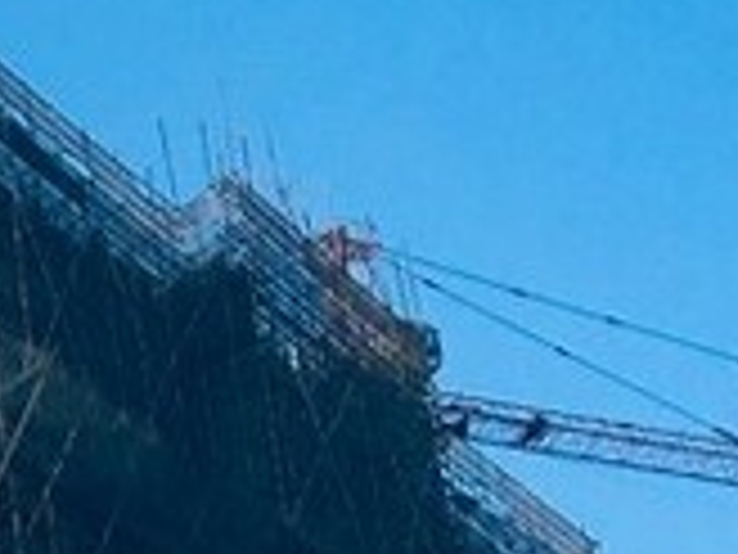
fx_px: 4520
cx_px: -1372
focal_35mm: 212
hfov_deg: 8.1
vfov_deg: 6.5
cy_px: 1558
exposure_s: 1/674
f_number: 2.2
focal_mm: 4.15
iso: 25
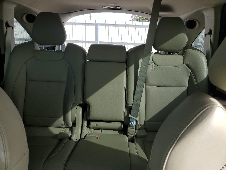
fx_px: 170
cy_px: 85
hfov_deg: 67.3
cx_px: 113
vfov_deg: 53.1
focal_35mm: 26
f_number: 1.5
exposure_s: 1/1111
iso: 50
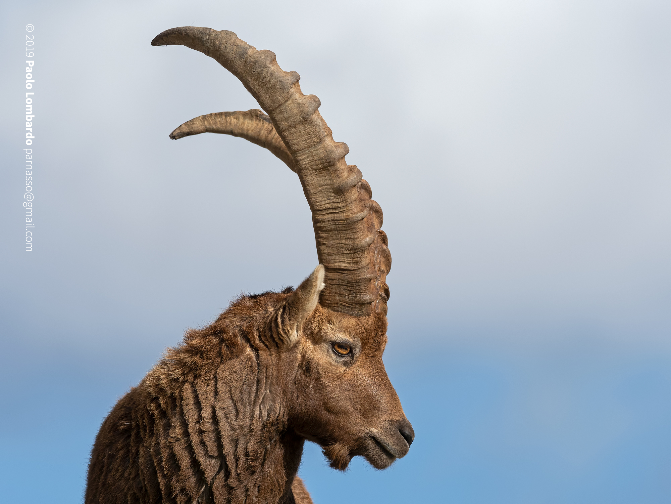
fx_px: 11650
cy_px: 252
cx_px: 336
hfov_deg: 3.3
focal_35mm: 601
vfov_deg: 2.5
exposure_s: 1/3200
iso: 400
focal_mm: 300
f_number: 5.6
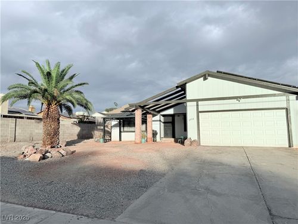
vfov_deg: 56.8
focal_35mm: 24
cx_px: 149
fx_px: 207
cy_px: 112
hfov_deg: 71.6
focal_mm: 6.76
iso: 80
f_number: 1.78
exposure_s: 1/3759
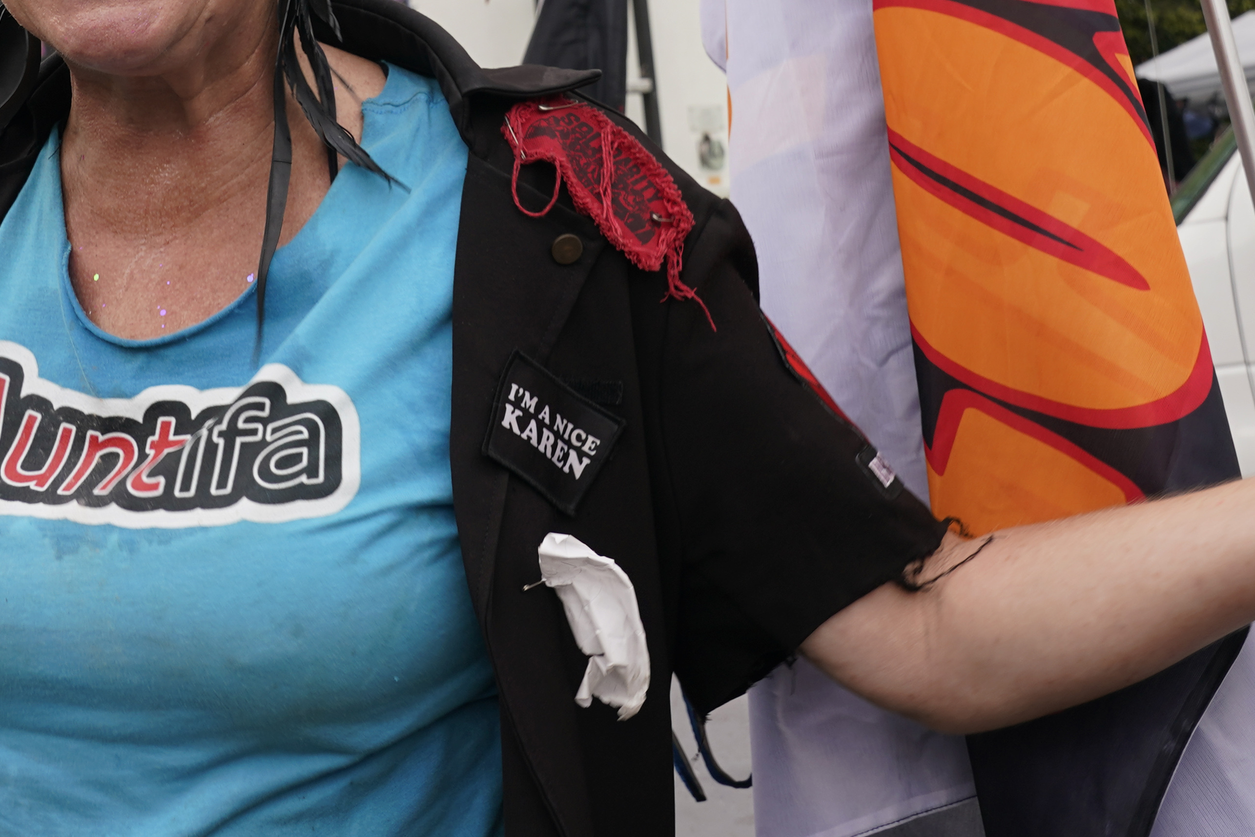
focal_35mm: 56
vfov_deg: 23.4
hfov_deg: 35.6
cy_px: 44
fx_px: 1952
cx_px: 607
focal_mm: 24
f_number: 6.3
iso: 200
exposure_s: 1/250
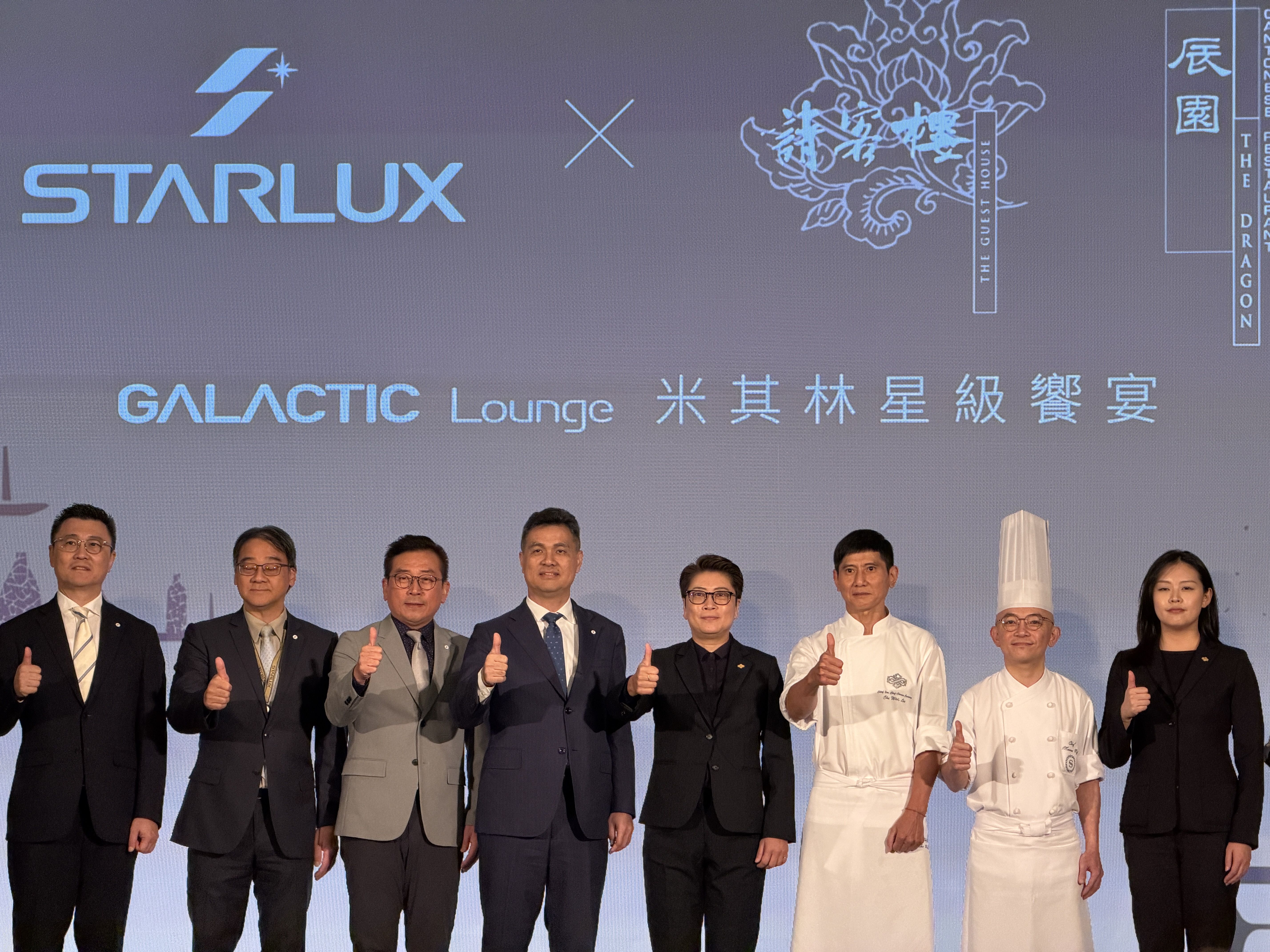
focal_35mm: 100
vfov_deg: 14.8
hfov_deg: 19.6
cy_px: 476
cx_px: 635
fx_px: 3669
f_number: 2.8
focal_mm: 16.89
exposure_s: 1/80
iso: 500
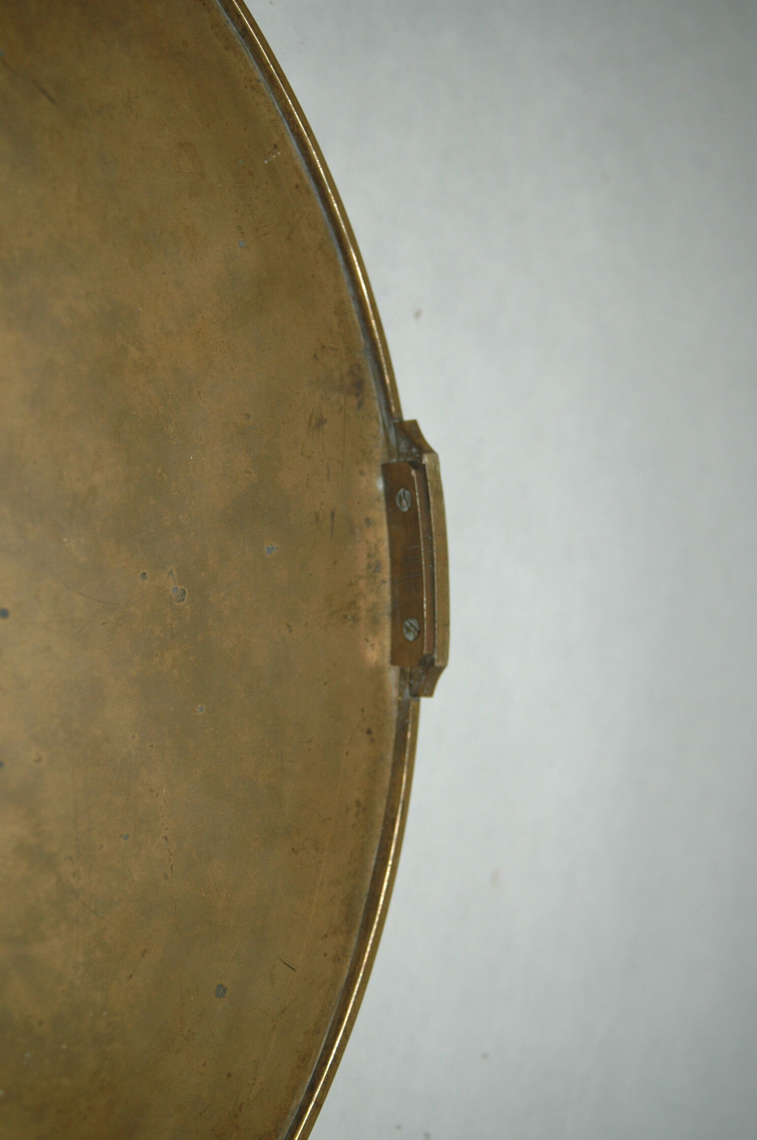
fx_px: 1328
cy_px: 570
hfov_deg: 31.8
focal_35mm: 42
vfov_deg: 46.4
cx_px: 378
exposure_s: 1/60
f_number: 3.5
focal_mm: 28
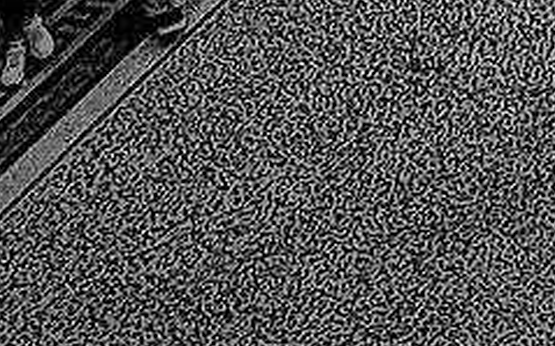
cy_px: -2327
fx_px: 3869
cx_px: 1930
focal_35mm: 256
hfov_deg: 6.9
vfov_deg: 3.6
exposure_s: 1/121
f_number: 1.78
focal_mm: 6.86
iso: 160
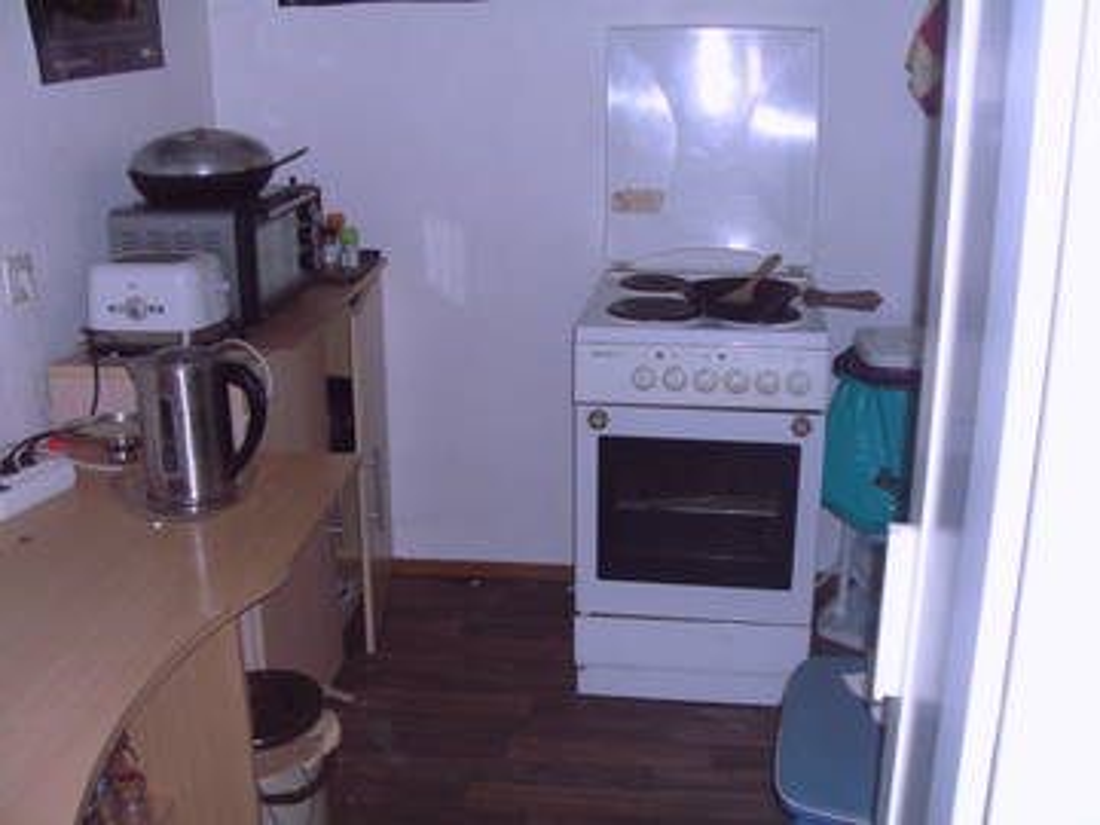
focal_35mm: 37
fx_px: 1176
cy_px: 412
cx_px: 550
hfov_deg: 50.1
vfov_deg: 38.7
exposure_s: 1/30
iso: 100
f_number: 2.8
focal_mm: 6.2
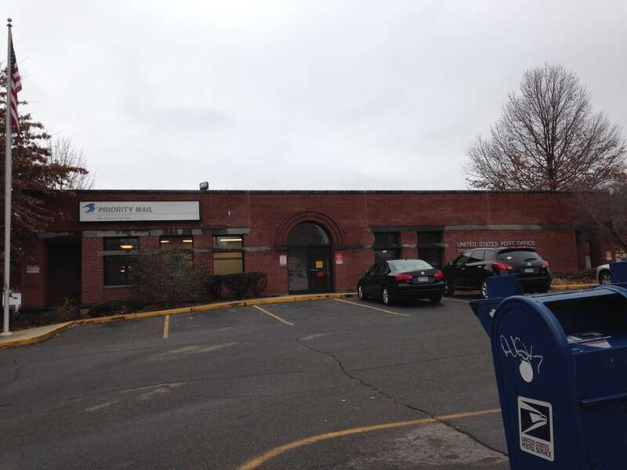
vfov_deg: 42.9
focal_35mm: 33
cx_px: 314
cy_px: 235
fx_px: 598
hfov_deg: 55.4
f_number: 2.4
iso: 50
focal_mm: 4.12
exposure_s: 1/220
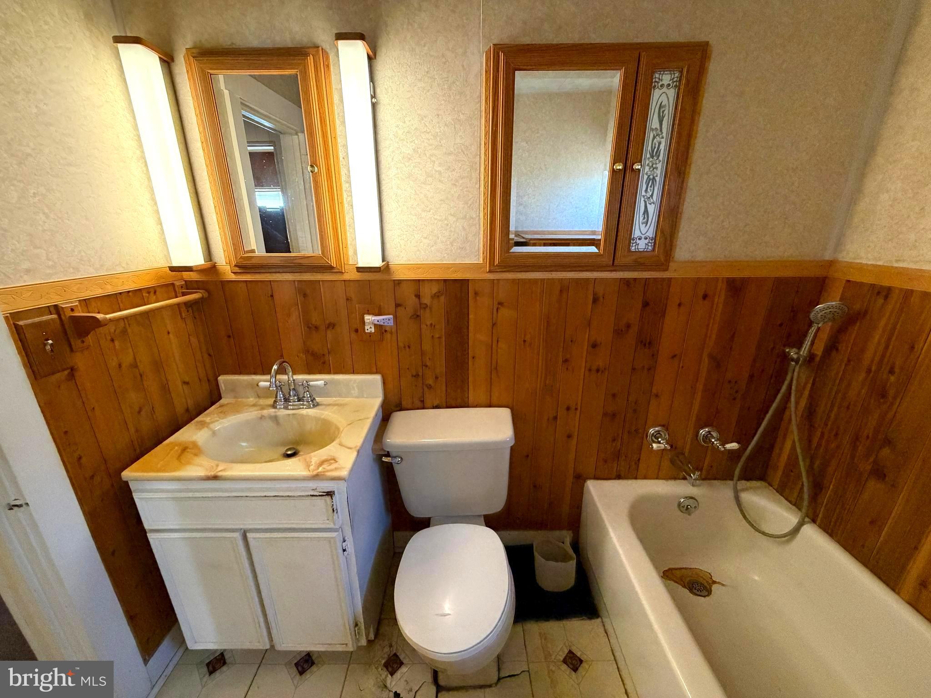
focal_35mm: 14
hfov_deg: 102.1
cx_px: 466
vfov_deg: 85.7
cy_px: 349
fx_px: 377
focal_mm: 2.22
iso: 500
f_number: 2.2
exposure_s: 1/60
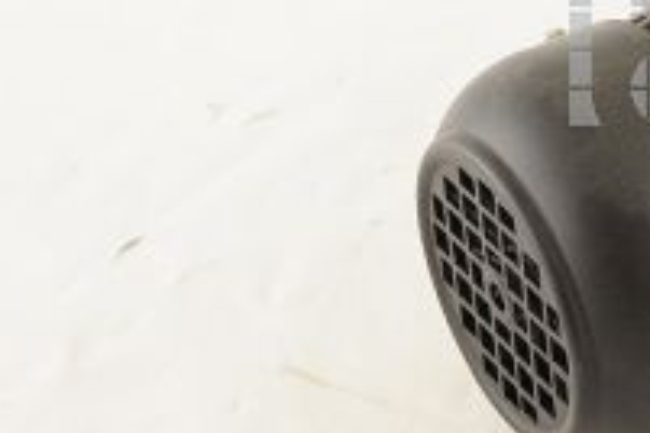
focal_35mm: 149
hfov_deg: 13.2
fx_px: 2690
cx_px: 893
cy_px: 50
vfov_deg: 9.2
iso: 1600
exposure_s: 1/125
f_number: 10
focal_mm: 50
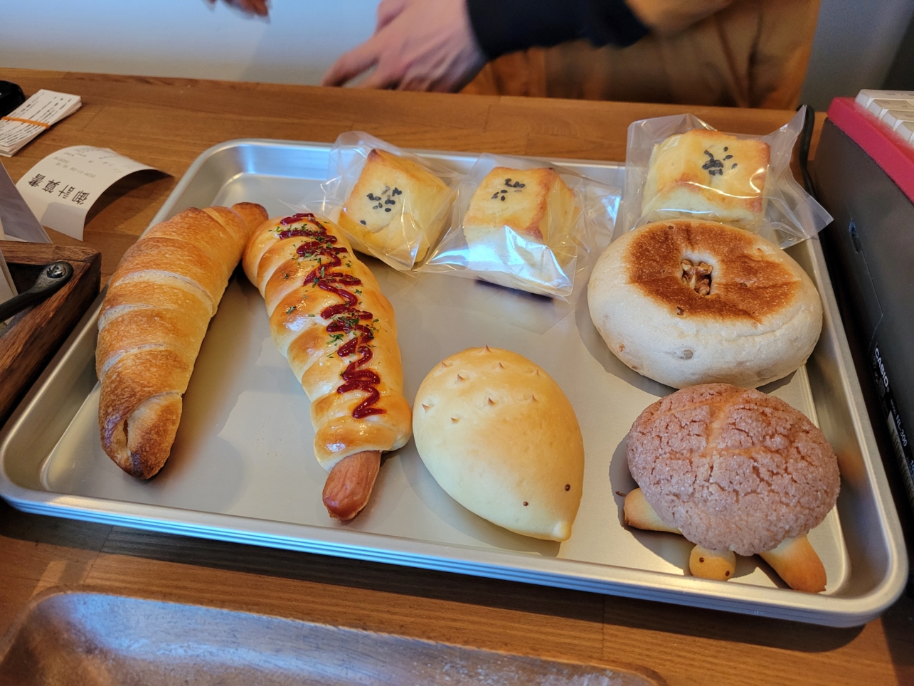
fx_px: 687
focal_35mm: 26
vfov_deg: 53.1
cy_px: 343
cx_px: 457
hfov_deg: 67.3
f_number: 1.8
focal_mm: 5.4
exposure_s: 1/100
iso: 320
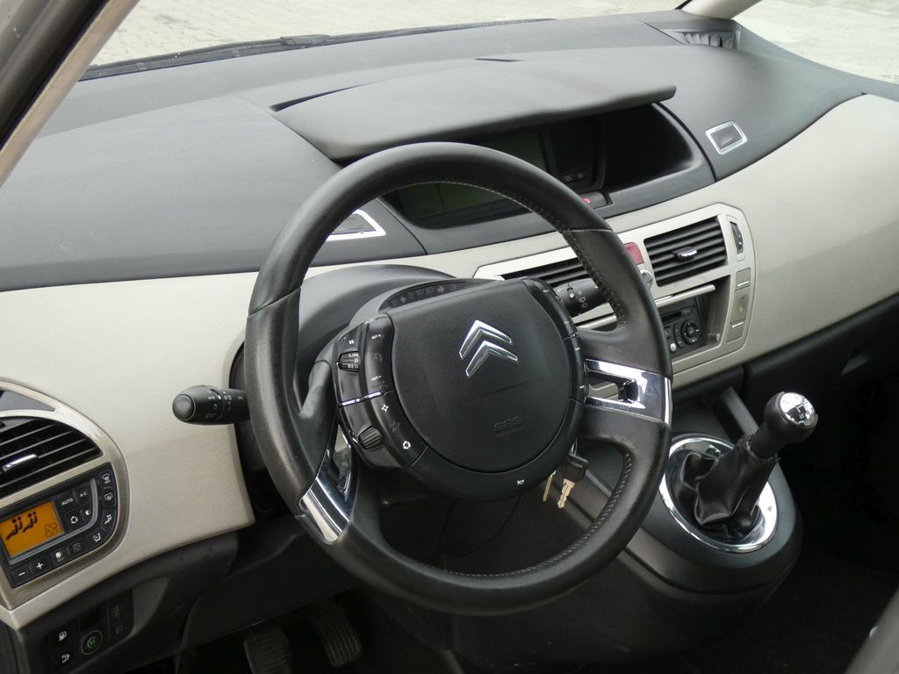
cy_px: 337
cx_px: 450
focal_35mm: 48
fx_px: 1247
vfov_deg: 30.3
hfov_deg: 39.7
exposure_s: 1/80
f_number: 3.8
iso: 250
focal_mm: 8.6
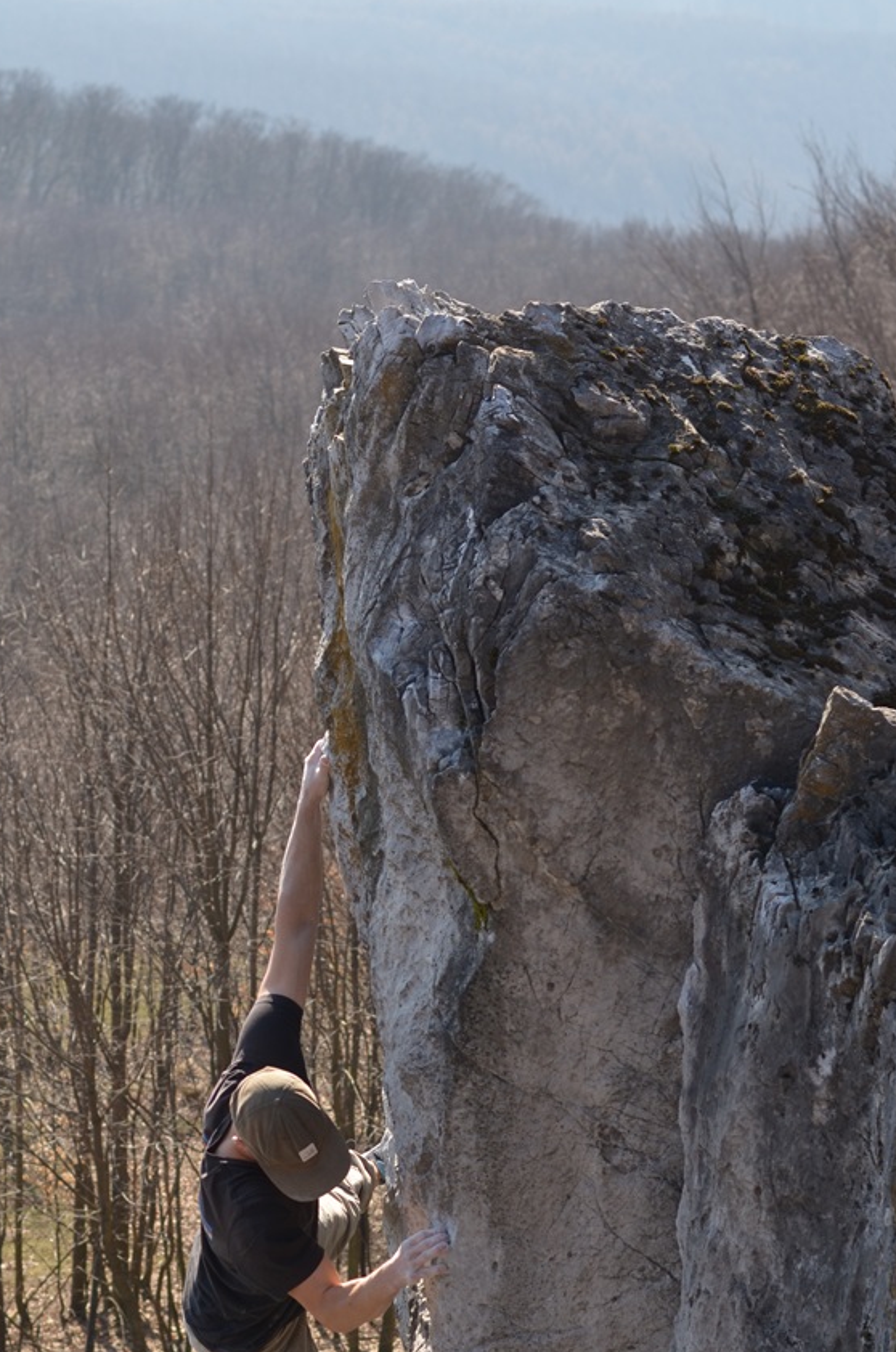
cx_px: 287
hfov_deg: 11.3
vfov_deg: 16.8
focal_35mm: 121
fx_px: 4536
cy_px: 1068
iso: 100
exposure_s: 1/500
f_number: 4
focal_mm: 50
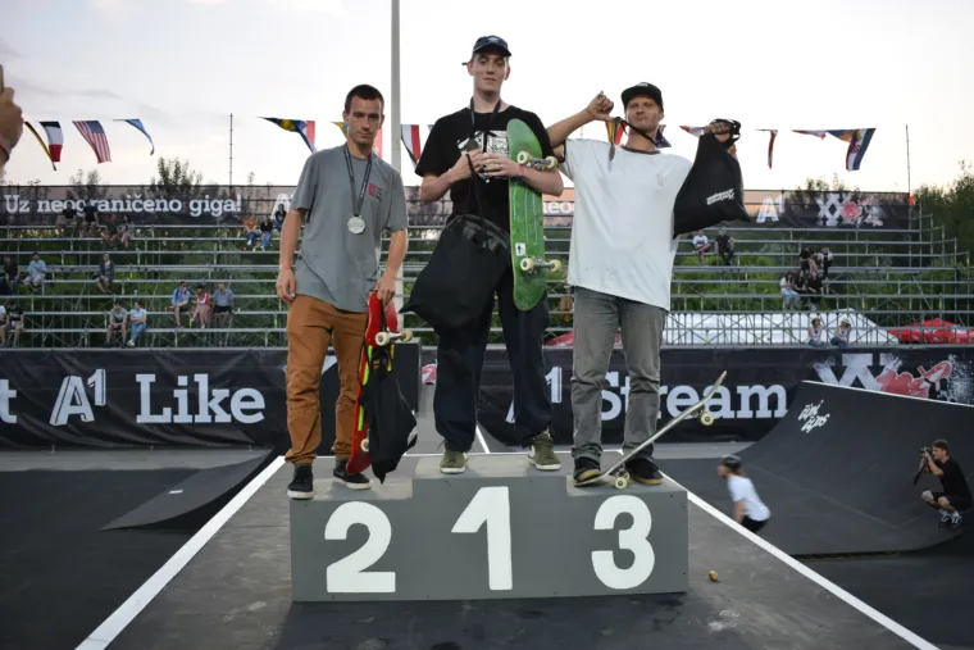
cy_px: 325
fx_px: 893
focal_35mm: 33
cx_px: 487
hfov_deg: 57.2
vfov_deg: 40.0
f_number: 4.5
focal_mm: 22
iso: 400
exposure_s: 1/100
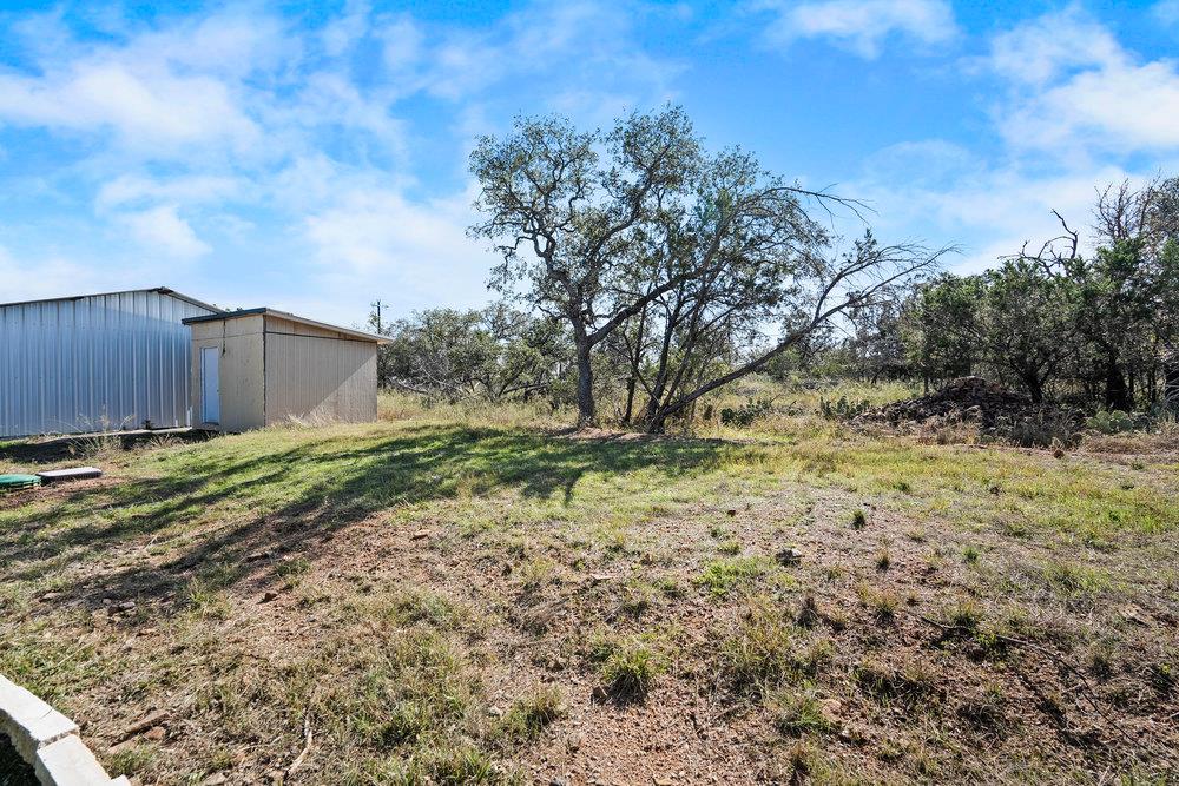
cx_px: 590
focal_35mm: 16
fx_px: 524
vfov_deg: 73.8
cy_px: 393
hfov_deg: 96.7
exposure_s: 1/200
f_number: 8
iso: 320
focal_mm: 16
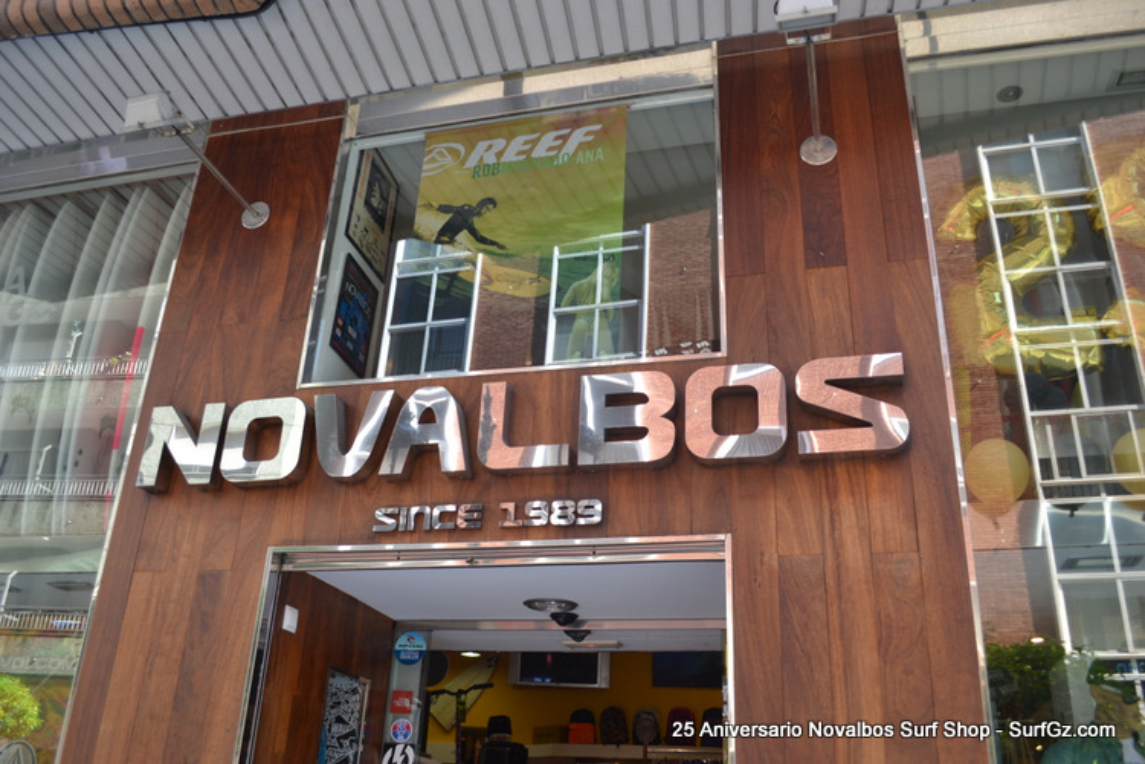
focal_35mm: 30
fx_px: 954
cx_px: 572
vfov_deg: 43.6
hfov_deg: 61.9
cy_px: 382
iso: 320
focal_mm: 20
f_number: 5.6
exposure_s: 1/125
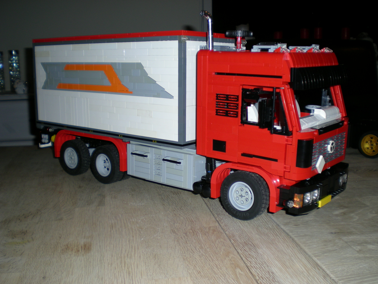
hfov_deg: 47.9
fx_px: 426
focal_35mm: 39
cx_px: 192
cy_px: 145
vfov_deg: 36.8
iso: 50
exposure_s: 1/60
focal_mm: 6.3
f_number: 3.1
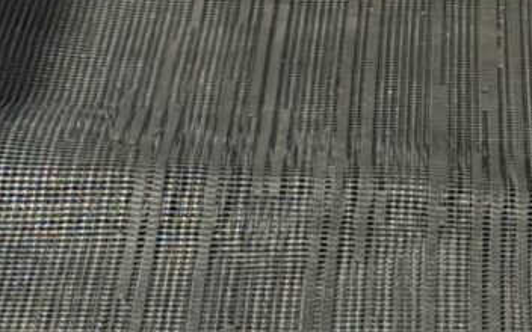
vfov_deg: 7.0
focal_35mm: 185
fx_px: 2682
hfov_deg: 11.2
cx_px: 494
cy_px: -88
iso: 1600
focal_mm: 6.76
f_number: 1.78
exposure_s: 1/25
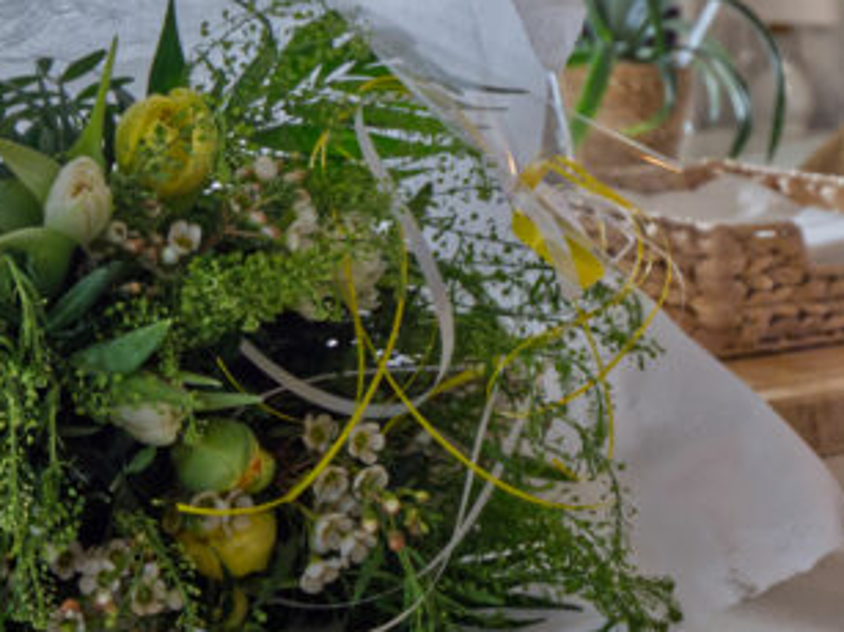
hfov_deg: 24.4
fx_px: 1950
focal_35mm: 80
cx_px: 355
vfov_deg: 18.2
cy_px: 107
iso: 200
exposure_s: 1/160
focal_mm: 16
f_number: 3.8
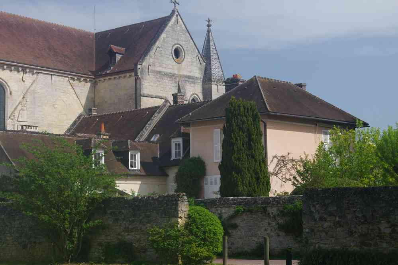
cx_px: 199
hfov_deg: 31.2
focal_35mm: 64
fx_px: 713
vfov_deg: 21.1
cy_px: 132
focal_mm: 43
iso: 200
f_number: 11
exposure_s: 1/100
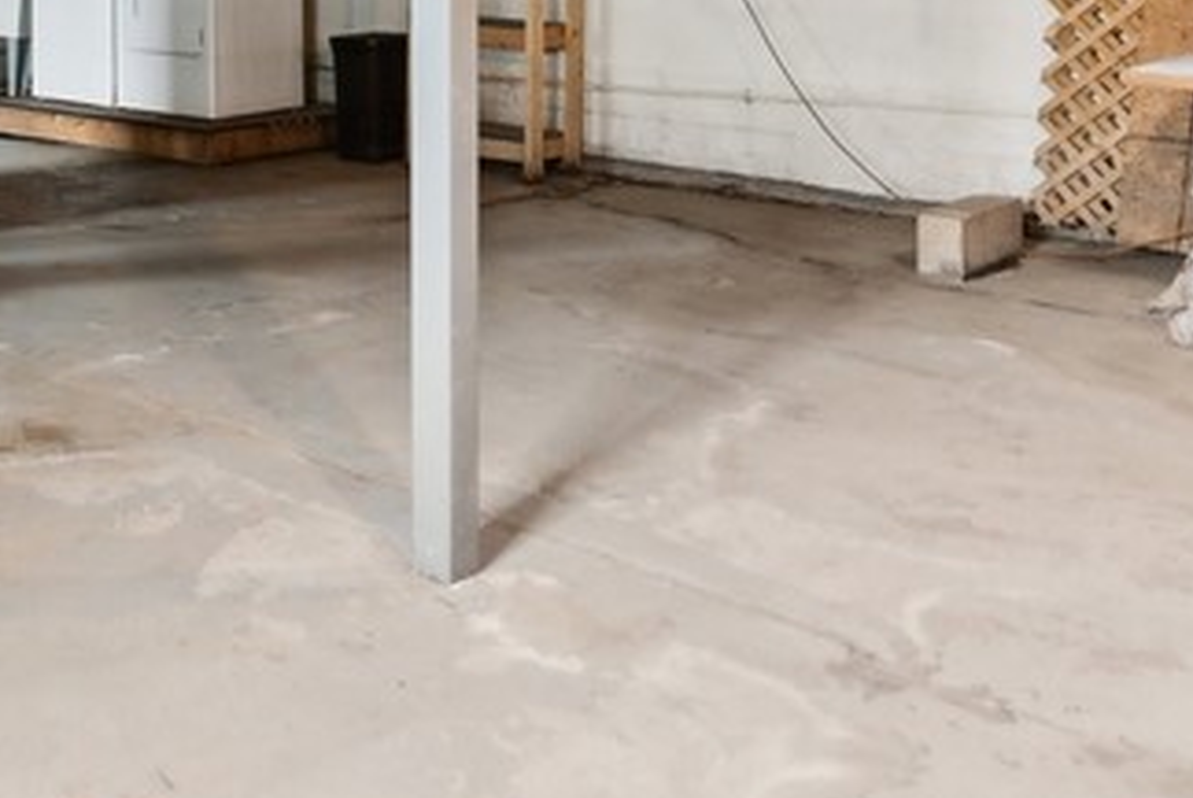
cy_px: -115
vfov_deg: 26.1
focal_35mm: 47
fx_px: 1559
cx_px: 227
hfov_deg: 40.1
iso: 80
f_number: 11
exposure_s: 1/1.25
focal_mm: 14
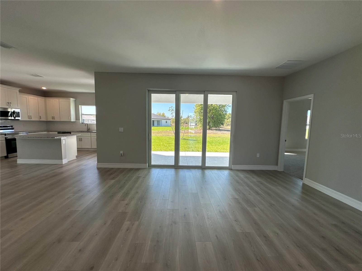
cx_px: 181
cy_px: 136
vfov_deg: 85.7
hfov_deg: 102.1
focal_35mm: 14
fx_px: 146
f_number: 2.2
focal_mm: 2.22
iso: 40
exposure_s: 1/259
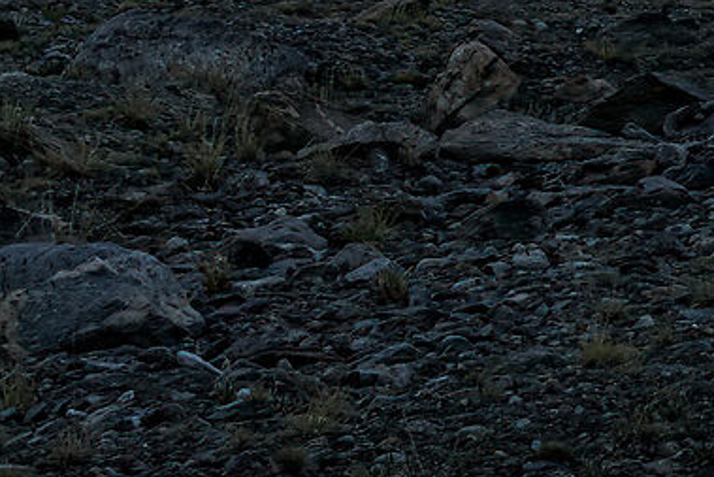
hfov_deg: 8.4
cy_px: -396
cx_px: 2063
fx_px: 4147
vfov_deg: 6.4
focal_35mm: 209
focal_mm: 33
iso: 100
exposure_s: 1/250
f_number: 5.6
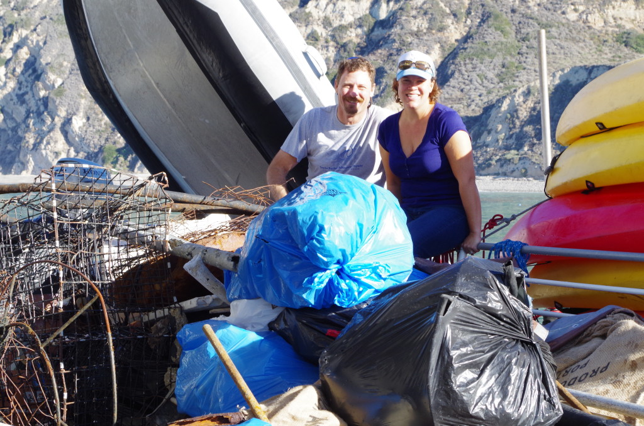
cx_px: 322
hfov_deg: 35.1
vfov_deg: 23.7
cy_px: 213
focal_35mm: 57
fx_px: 1017
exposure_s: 1/160
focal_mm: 37.5
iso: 400
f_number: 11
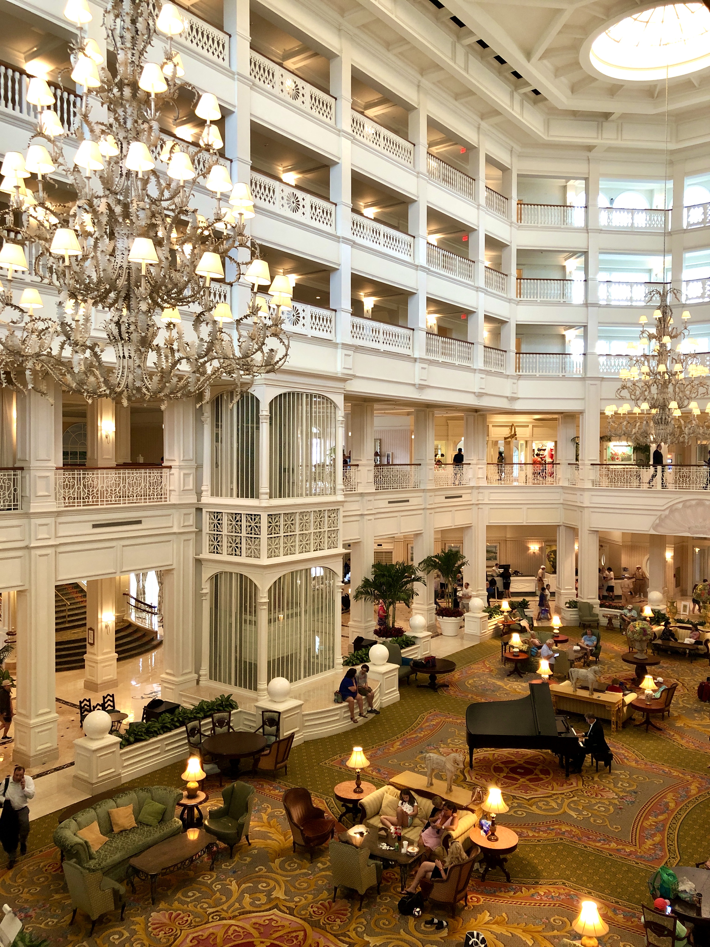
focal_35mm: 28
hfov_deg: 49.7
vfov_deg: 63.4
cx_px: 355
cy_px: 474
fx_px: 766
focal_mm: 3.99
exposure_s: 1/15
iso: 40
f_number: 1.8
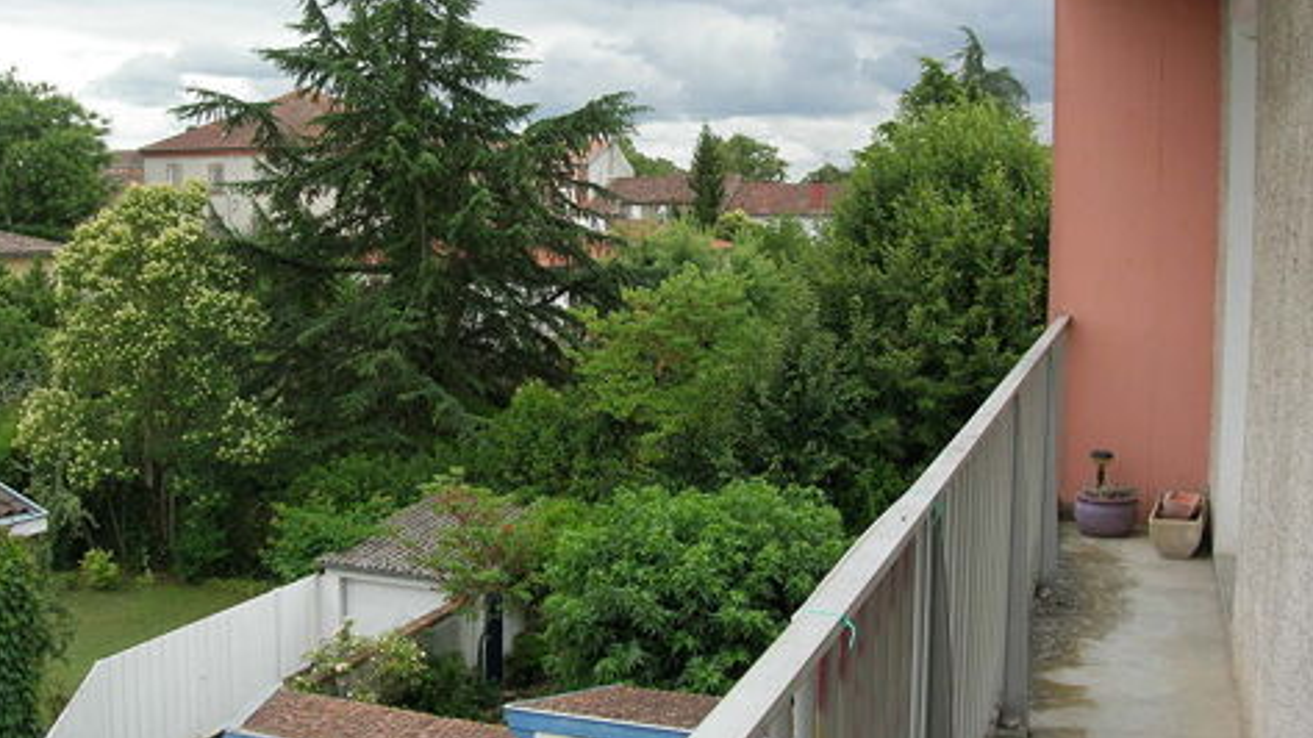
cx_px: 655
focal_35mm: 42
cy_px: 314
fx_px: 1462
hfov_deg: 48.4
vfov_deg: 28.3
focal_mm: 7.8
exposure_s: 1/305
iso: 64
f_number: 4.8
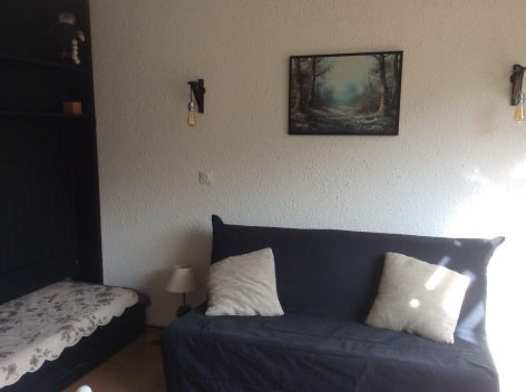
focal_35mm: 32
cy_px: 196
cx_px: 263
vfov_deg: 44.0
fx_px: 485
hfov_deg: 56.9
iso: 32
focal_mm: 3.3
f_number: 2.4
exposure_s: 1/113
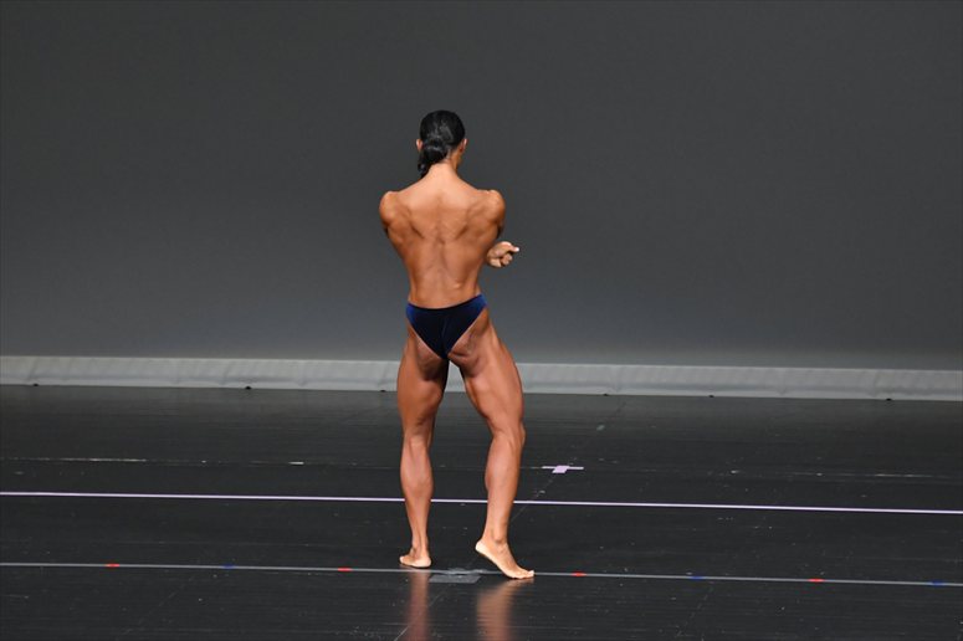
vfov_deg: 4.8
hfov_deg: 7.2
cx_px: 482
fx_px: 7620
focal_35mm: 285
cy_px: 320
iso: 4000
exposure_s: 1/400
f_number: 5.6
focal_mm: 190
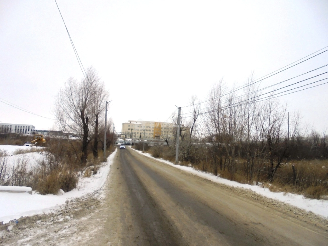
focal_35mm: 26
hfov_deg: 67.3
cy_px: 123
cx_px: 164
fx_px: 246
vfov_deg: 53.1
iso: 100
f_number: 3.5
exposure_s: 1/800
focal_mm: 4.6
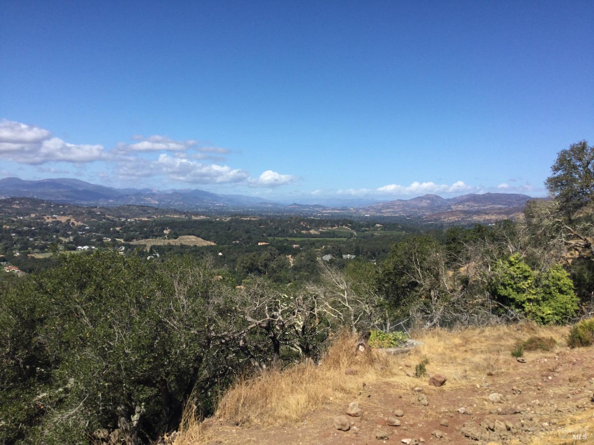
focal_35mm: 31
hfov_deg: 58.4
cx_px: 297
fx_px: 532
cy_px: 222
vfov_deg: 45.4
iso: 25
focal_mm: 3.3
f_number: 2.4
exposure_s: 1/1404
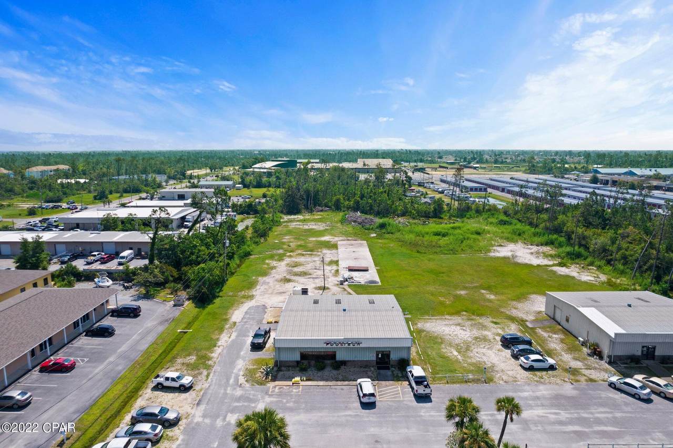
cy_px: 224
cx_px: 336
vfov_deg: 57.2
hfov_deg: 78.6
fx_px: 411
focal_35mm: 22
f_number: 2.8
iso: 100
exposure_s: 1/1000
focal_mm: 8.38
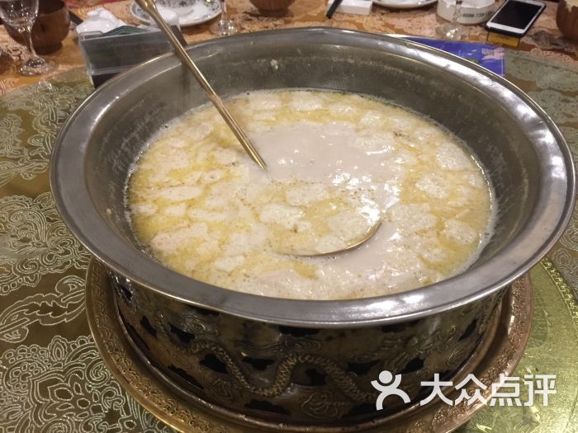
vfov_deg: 48.2
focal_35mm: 29
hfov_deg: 61.7
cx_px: 289
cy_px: 216
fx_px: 484
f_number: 2.2
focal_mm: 4.15
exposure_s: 1/10
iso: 125
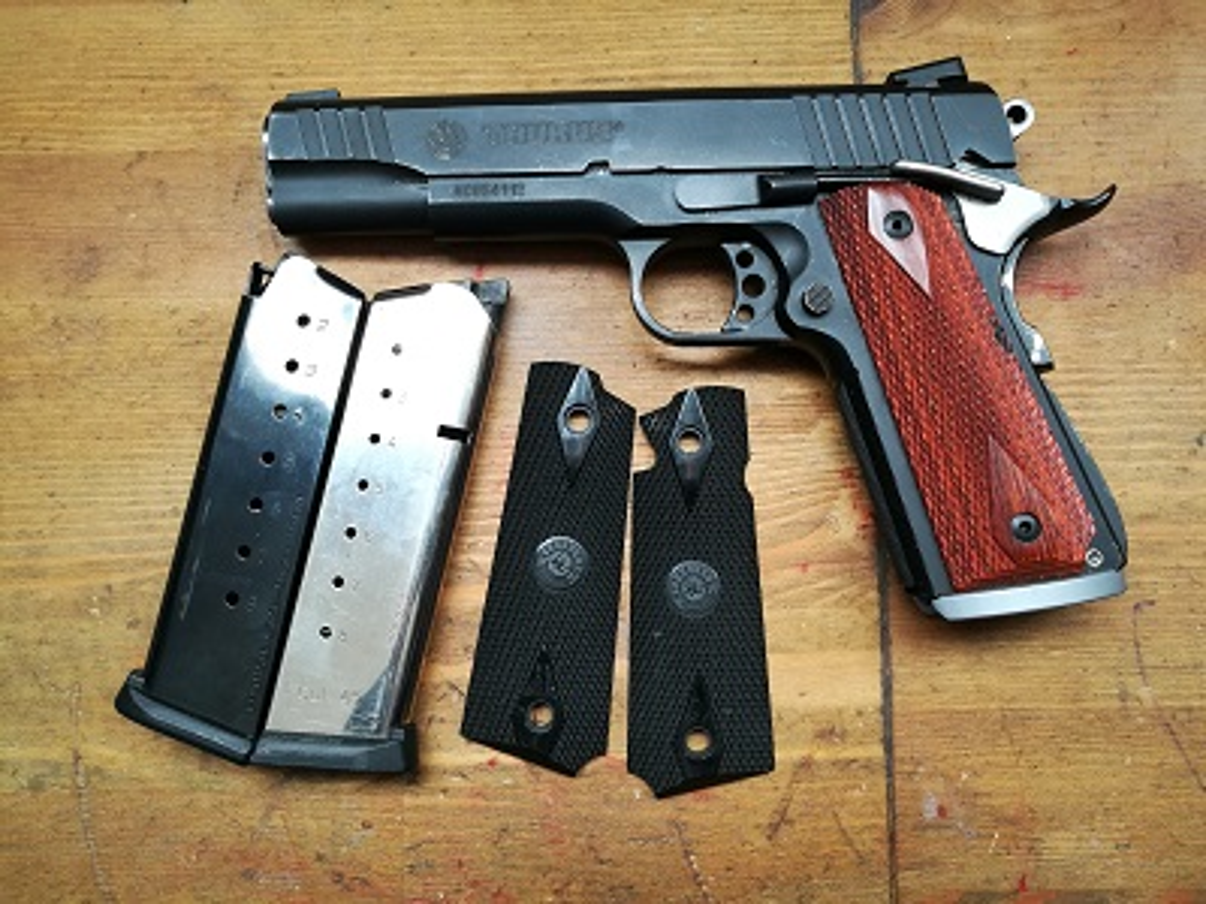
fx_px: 941
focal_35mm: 27
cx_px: 603
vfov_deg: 51.4
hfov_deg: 65.3
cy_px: 452
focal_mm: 4.5
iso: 125
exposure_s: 1/50
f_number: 2.2
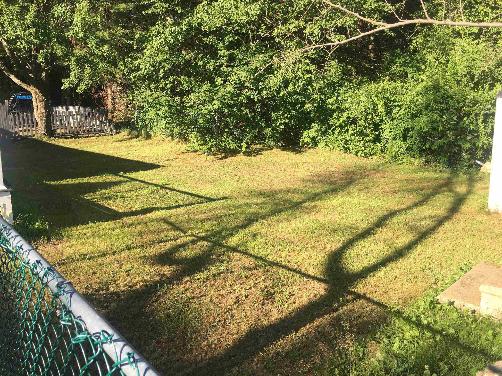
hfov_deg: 61.7
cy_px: 188
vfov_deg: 48.2
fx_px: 421
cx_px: 251
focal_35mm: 29
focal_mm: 4.15
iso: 25
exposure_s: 1/425
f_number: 2.2
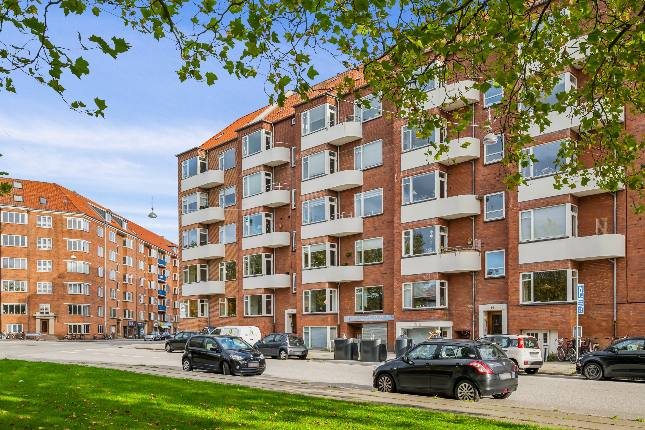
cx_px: 322
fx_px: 511
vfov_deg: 45.7
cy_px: 215
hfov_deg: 64.6
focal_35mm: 28
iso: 160
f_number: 6.3
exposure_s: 1/200
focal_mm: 28.5
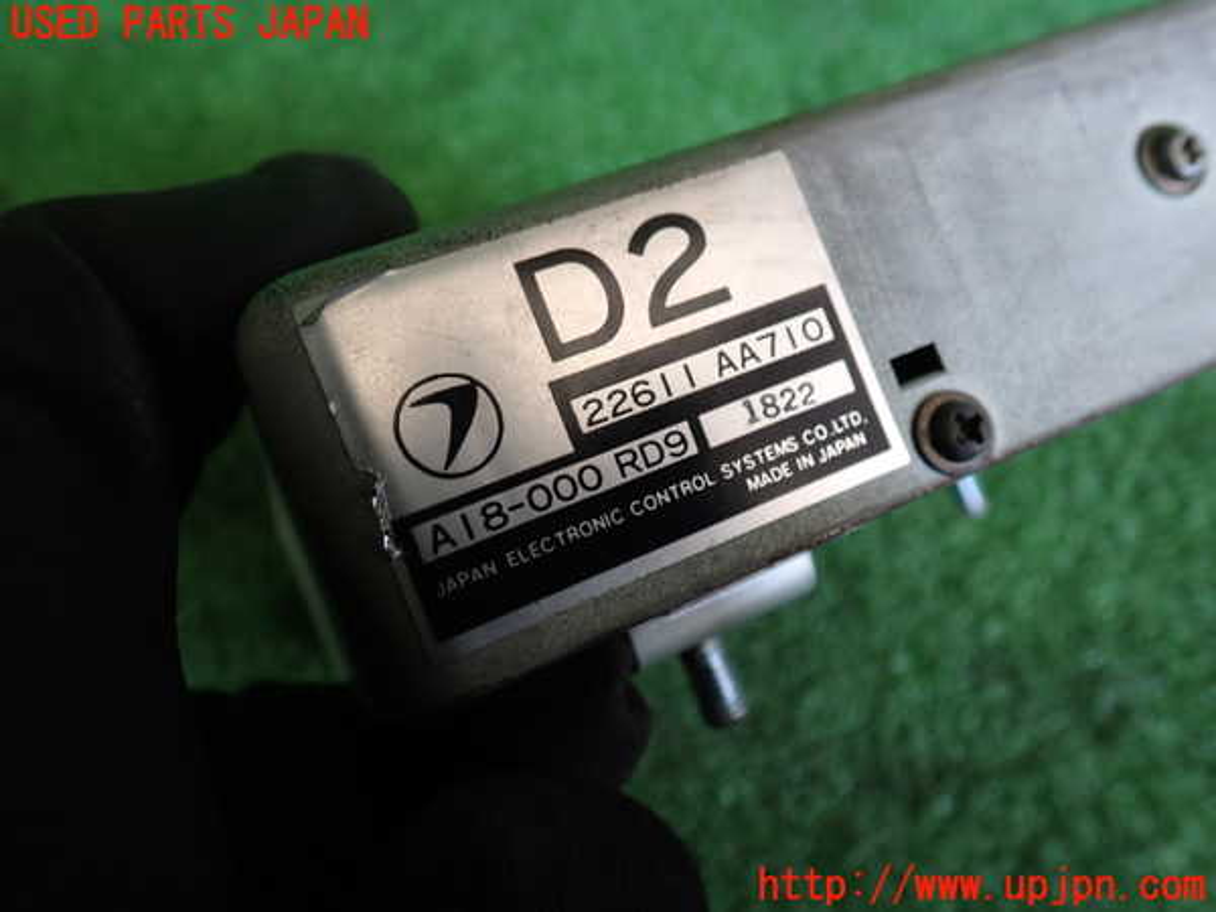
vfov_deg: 46.8
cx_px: 608
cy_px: 456
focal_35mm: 30
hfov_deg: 60.0
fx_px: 1054
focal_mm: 5.4
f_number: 2.3
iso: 200
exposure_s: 1/50
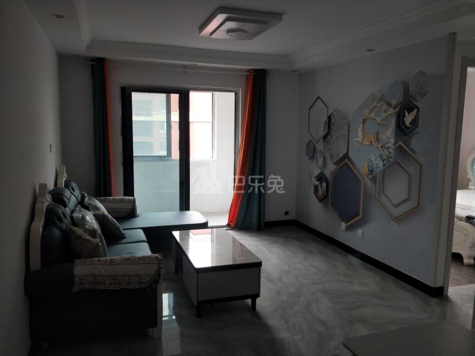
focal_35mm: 25
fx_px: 343
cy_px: 178
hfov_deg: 69.4
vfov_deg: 54.9
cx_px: 238
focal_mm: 4.27
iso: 157
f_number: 1.7
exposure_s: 1/50
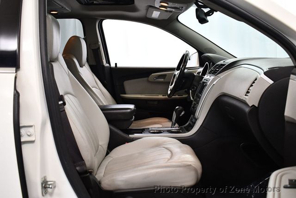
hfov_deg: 53.1
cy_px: 99
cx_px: 148
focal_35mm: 36
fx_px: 296
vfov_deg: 36.9
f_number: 3.5
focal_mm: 18
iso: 1250
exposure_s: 1/125
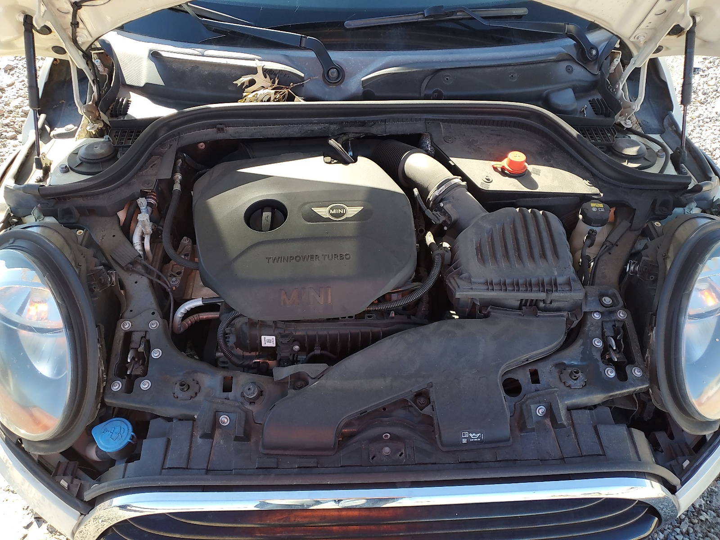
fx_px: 541
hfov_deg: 67.3
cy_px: 270
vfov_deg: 53.1
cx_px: 360
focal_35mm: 26
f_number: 1.5
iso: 50
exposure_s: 1/455
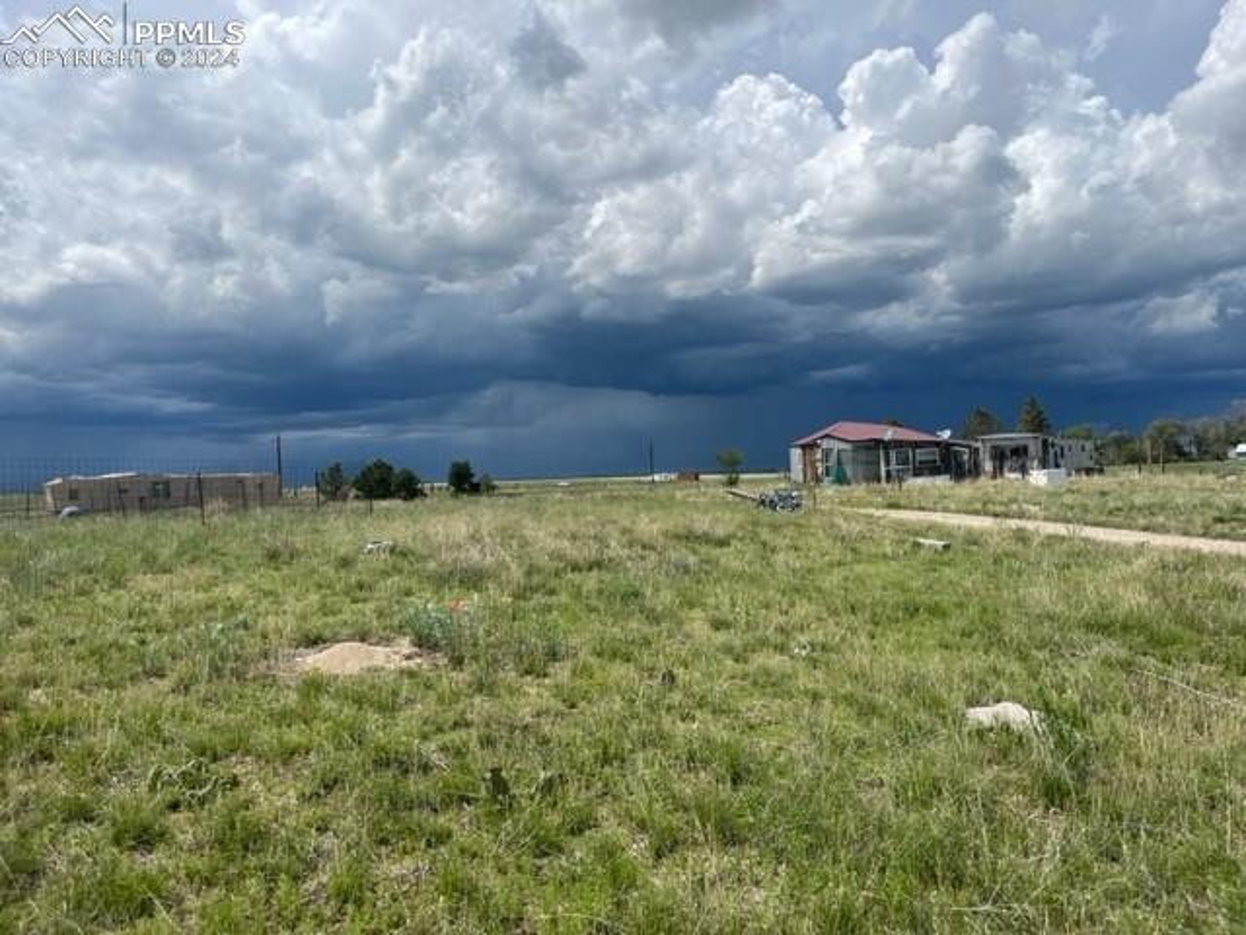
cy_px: 468
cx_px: 623
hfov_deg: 67.3
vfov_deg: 53.1
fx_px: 936
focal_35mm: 26
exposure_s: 1/6897
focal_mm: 5.1
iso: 50
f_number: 1.6
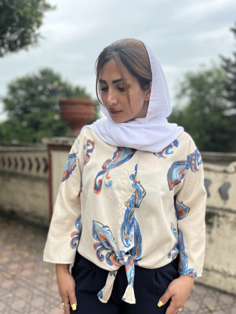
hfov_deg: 53.1
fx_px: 236
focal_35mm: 26
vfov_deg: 67.3
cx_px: 118
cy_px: 157
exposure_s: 1/943
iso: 50
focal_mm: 5.1
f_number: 1.6
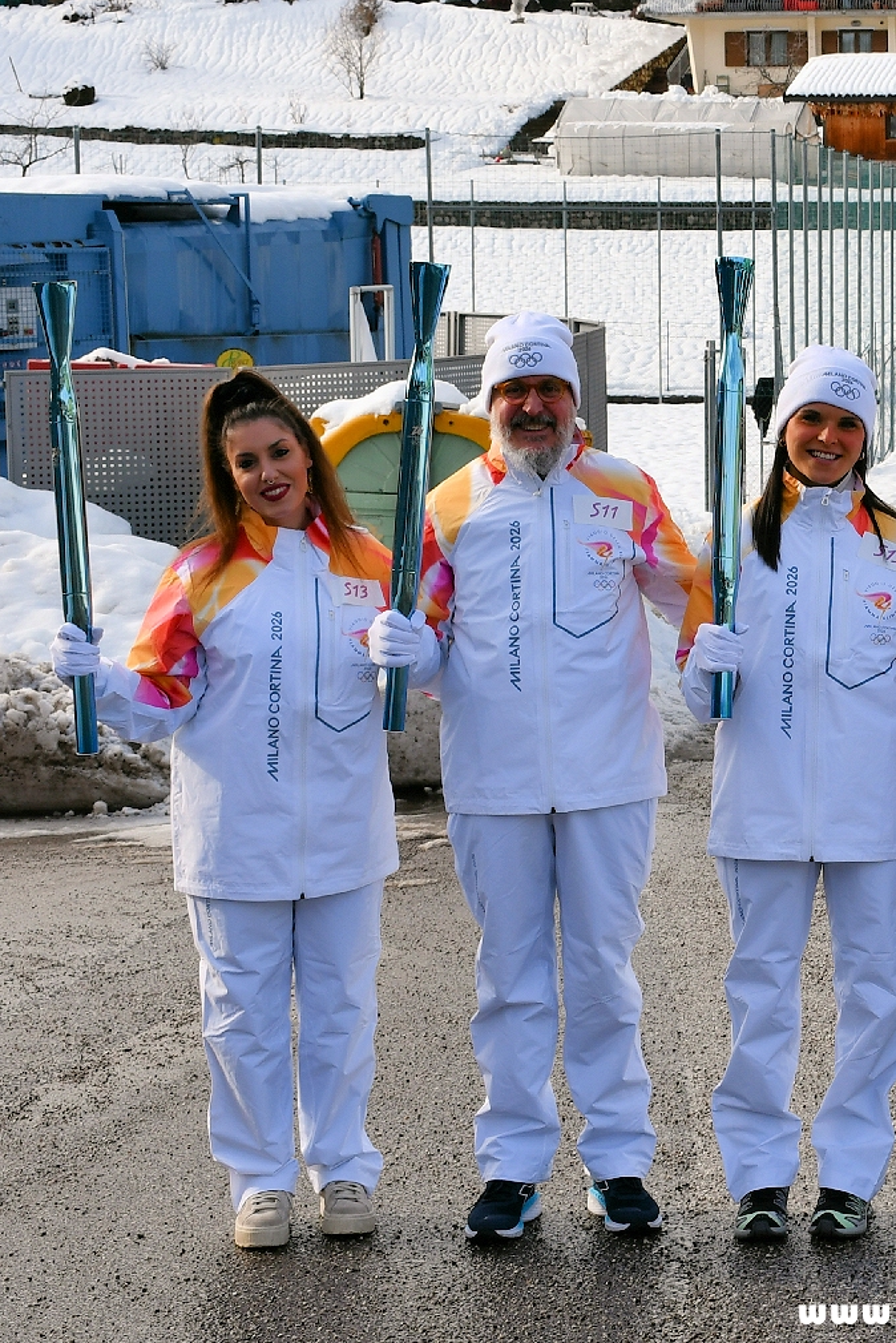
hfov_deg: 22.2
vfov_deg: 35.0
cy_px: 648
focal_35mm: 57
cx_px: 1045
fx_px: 2126
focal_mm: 24
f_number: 8
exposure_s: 1/250
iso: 100
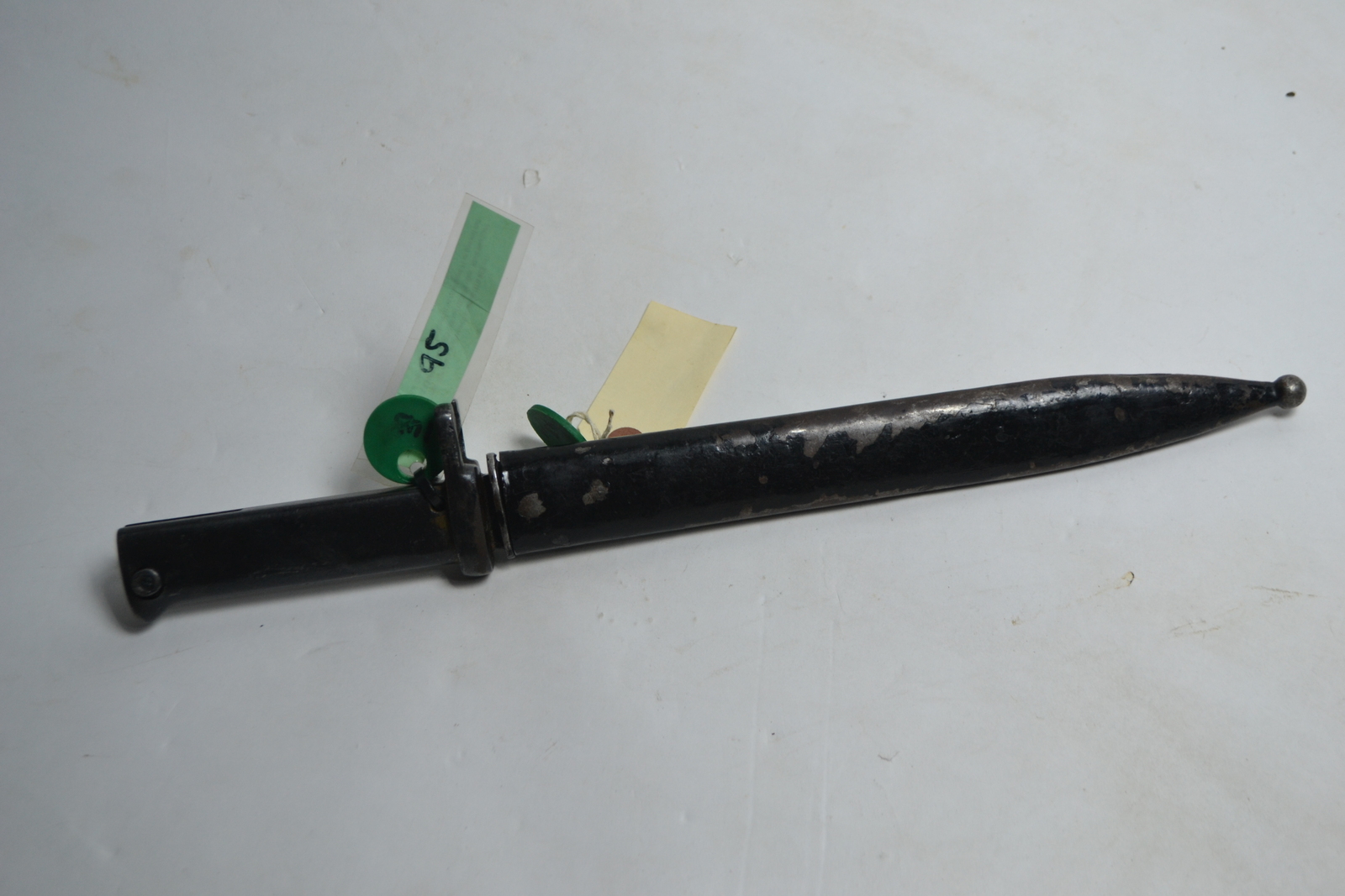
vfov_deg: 28.1
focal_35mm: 48
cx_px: 672
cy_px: 448
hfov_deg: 41.1
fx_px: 1793
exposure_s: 1/20
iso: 400
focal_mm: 32
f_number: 4.8
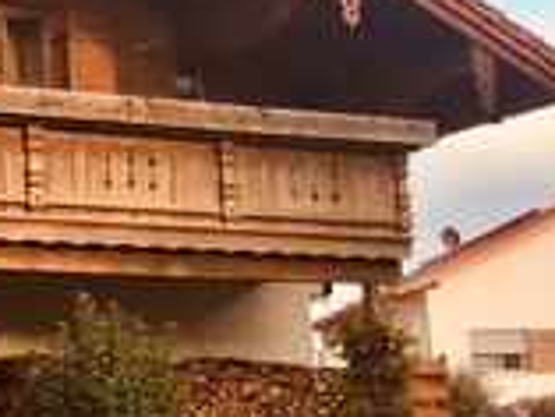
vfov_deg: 16.3
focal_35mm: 91
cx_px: -198
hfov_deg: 19.6
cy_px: 182
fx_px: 1460
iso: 32
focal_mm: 4.15
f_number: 2.2
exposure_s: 1/153
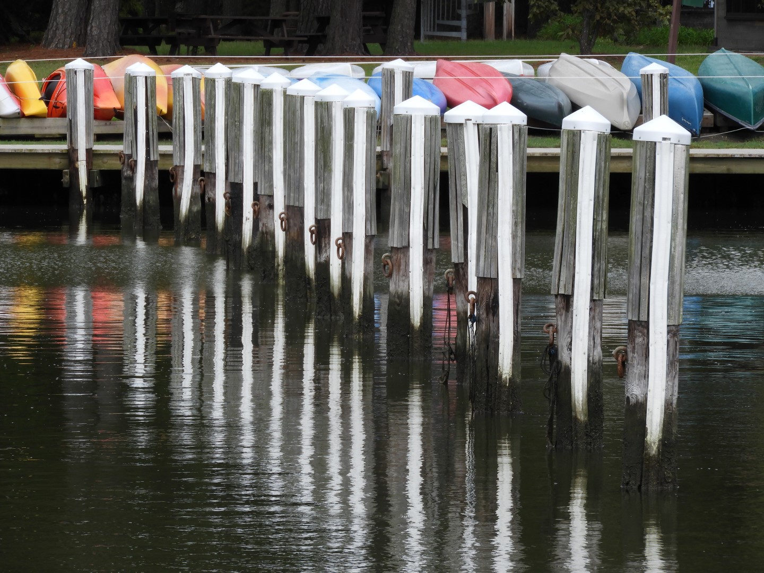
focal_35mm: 330
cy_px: 286
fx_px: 7283
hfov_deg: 6.0
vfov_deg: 4.5
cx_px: 382
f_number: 5.5
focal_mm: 59.1
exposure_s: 1/320
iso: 100
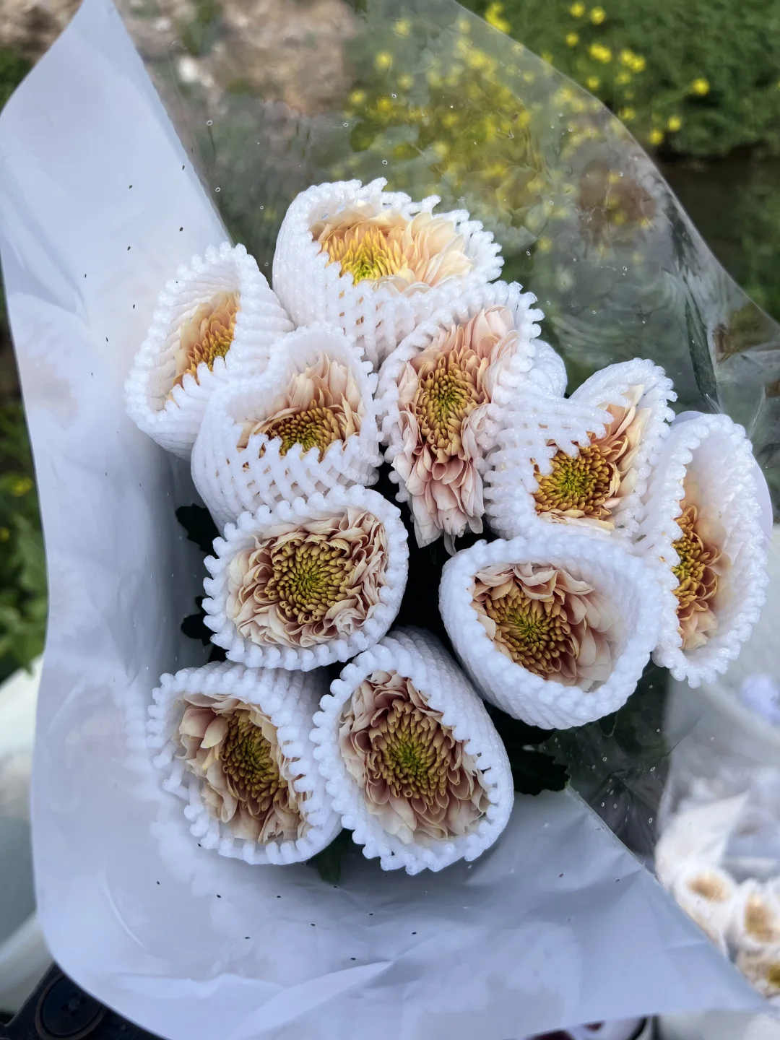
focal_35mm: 26
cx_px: 390
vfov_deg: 67.3
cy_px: 520
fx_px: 781
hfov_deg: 53.1
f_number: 1.5
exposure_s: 1/2299
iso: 50
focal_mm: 5.7
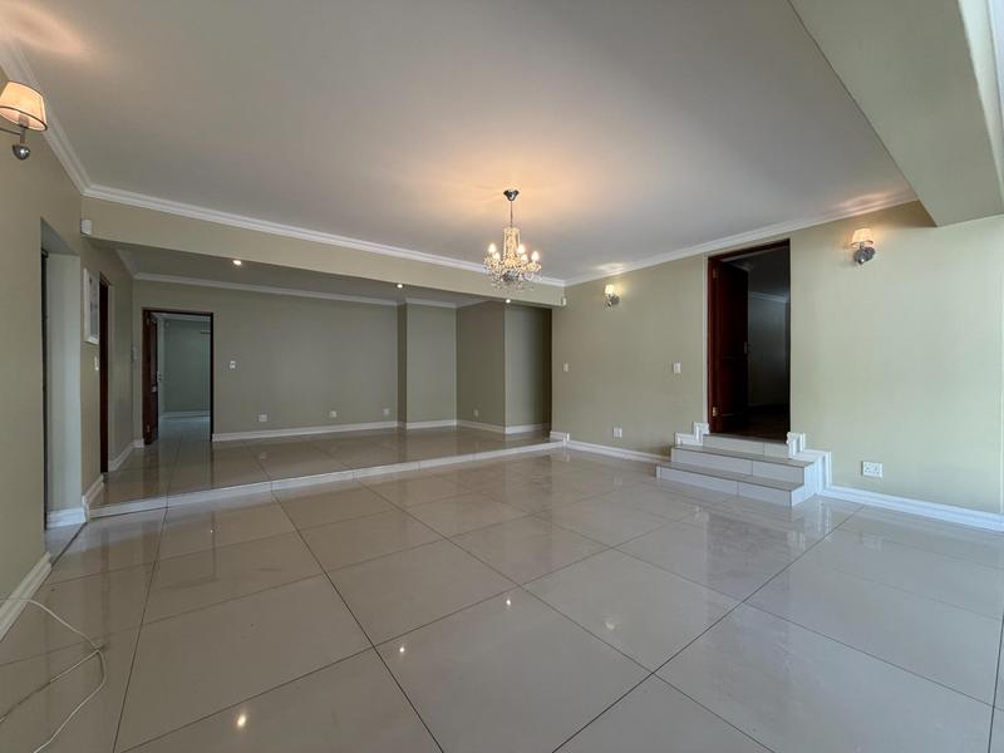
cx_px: 502
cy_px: 376
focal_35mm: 14
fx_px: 406
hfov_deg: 102.1
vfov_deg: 85.7
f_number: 2.2
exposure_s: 1/100
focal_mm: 2.22
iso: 125
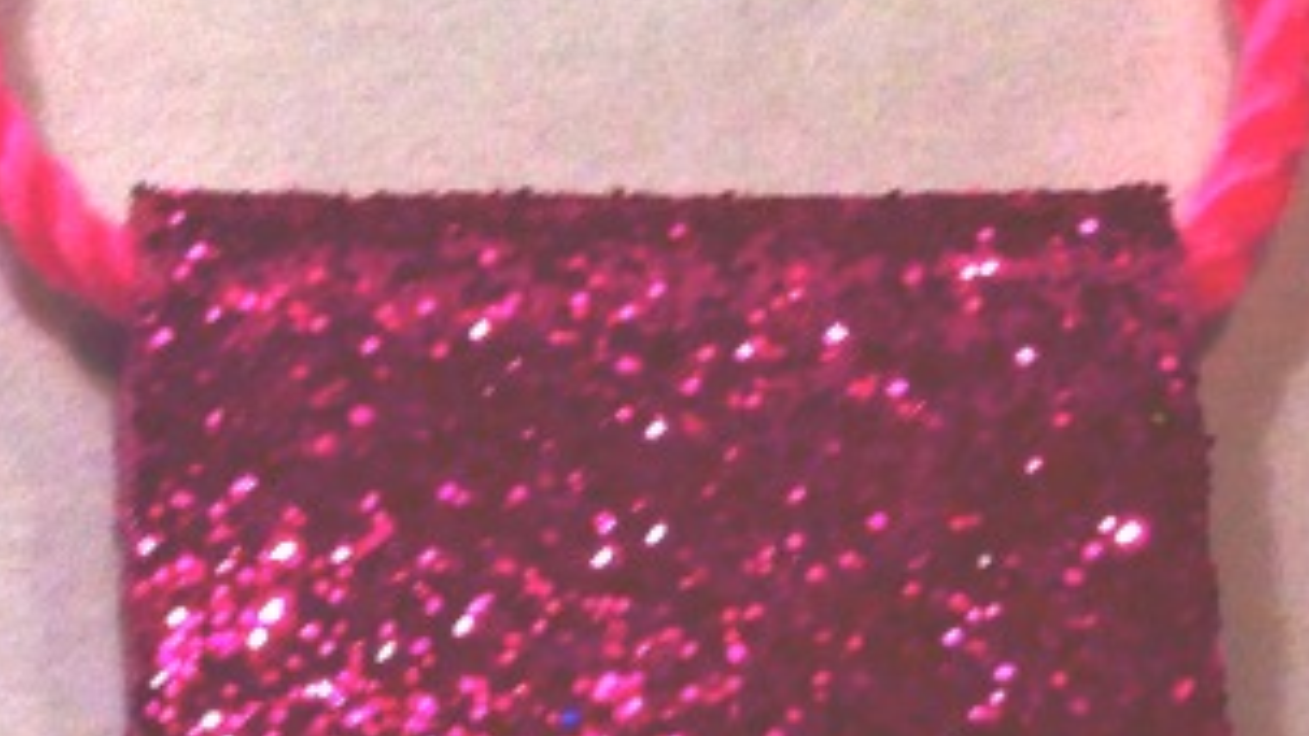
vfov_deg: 8.5
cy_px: 439
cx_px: -573
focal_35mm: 142
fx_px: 4929
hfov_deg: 14.3
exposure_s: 1/30
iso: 50
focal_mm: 4.12
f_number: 2.4
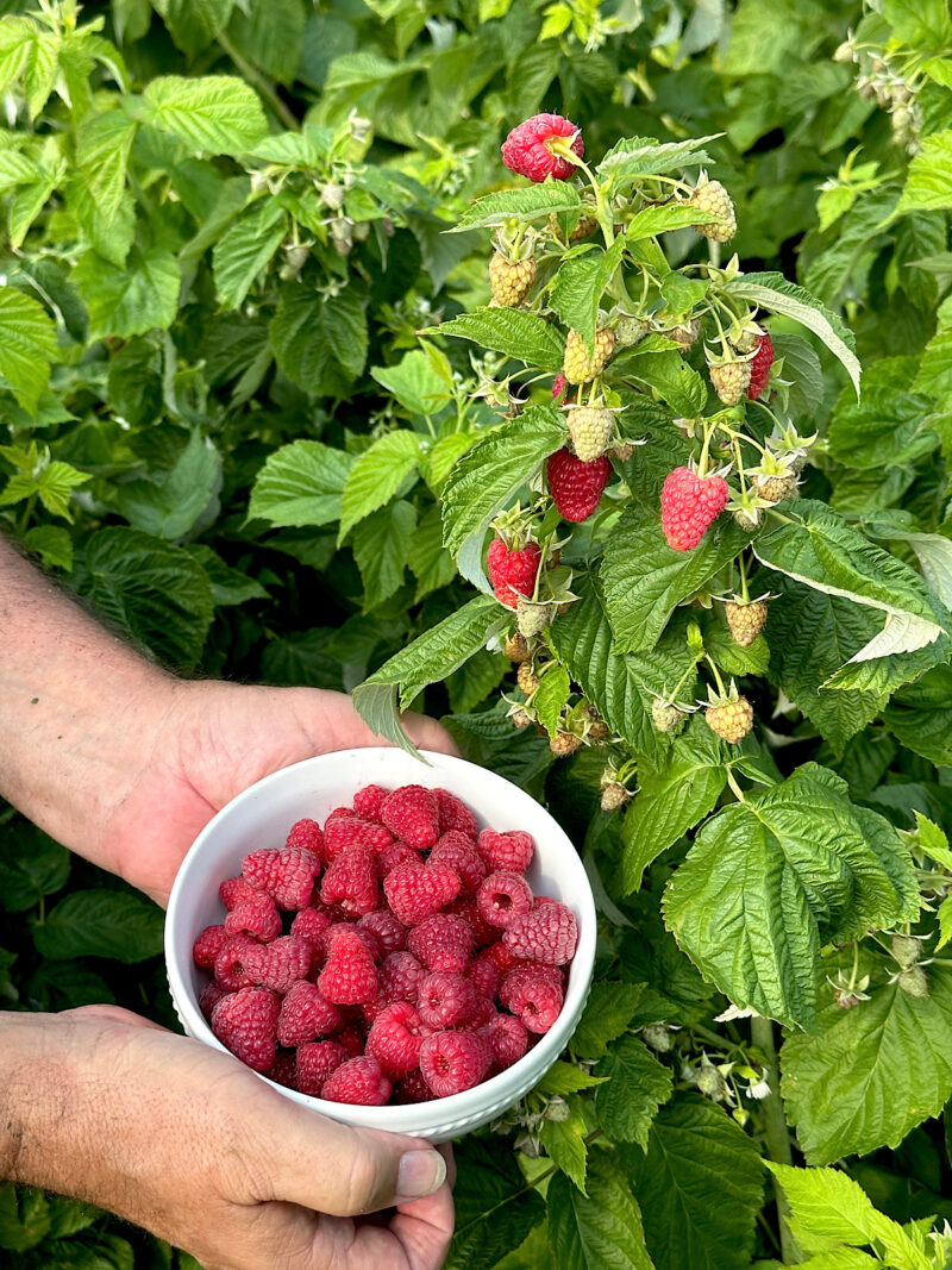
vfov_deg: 39.7
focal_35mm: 48
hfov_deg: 30.3
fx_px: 1760
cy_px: 635
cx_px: 476
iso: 64
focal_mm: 6.86
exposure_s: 1/631
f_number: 1.78
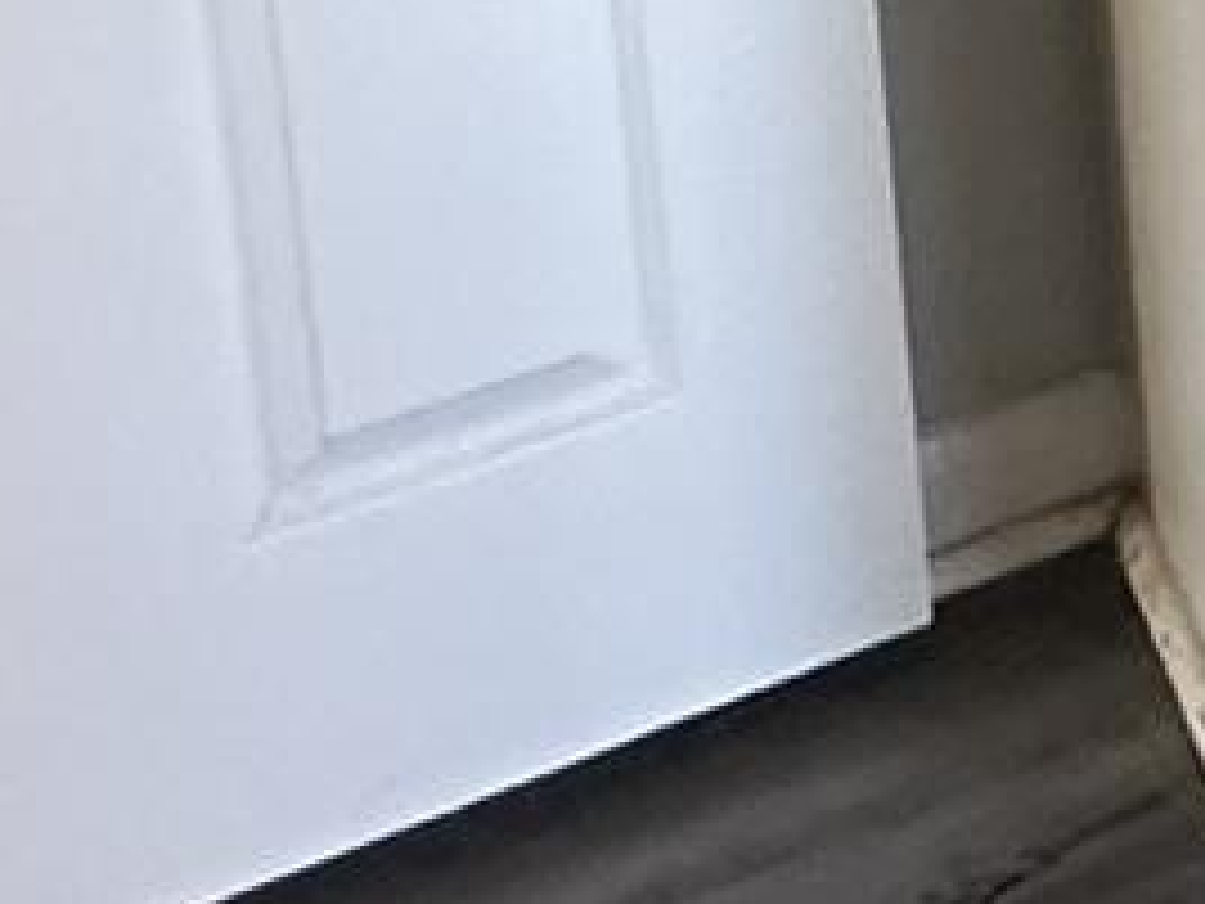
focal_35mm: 107
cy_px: -1313
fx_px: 3725
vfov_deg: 11.3
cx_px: 2626
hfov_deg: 14.3
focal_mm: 2.22
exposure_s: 1/97
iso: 320
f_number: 2.2
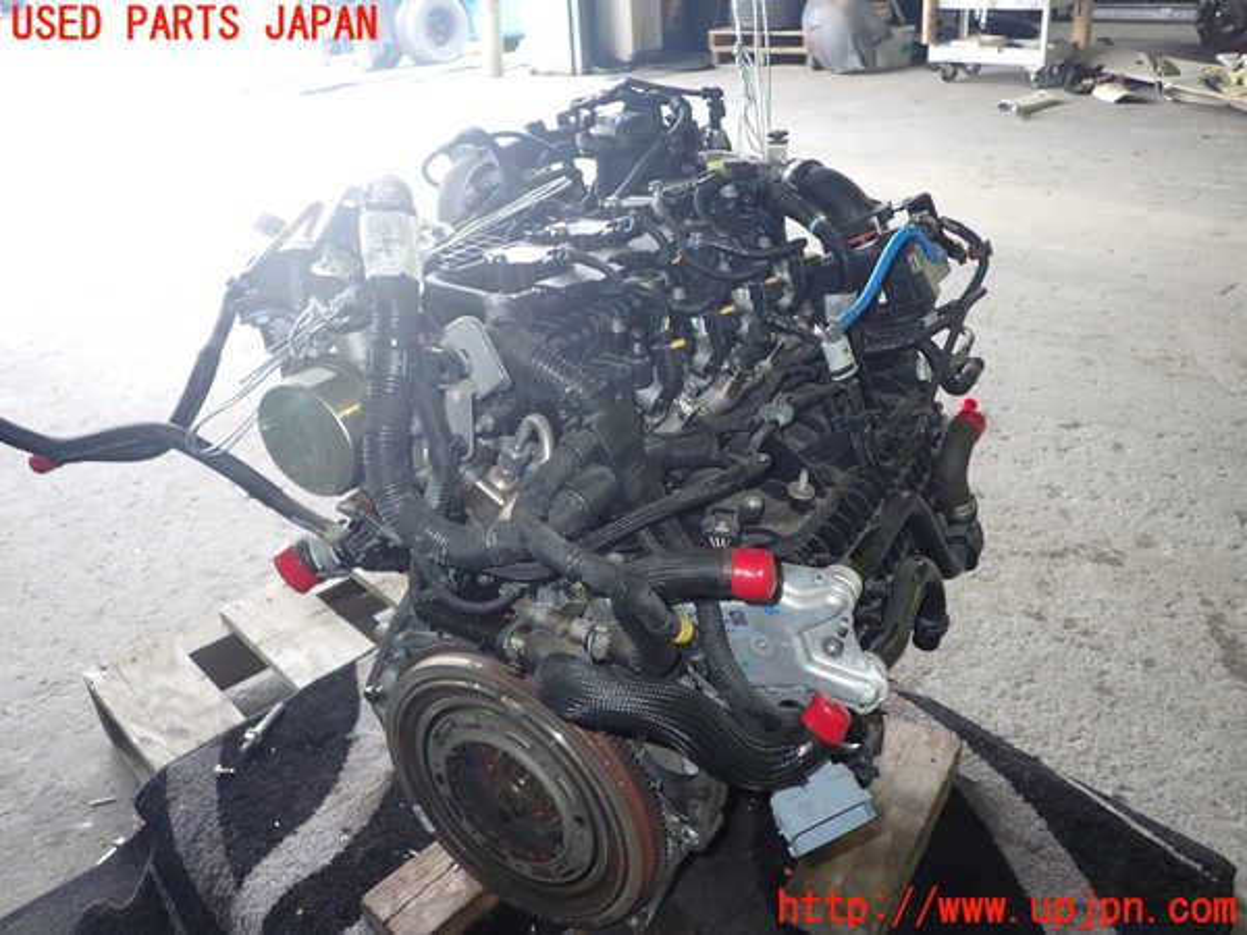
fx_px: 1009
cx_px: 624
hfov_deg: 63.4
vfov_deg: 49.7
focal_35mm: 28
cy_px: 468
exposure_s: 1/30
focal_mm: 5.05
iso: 200
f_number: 2.2
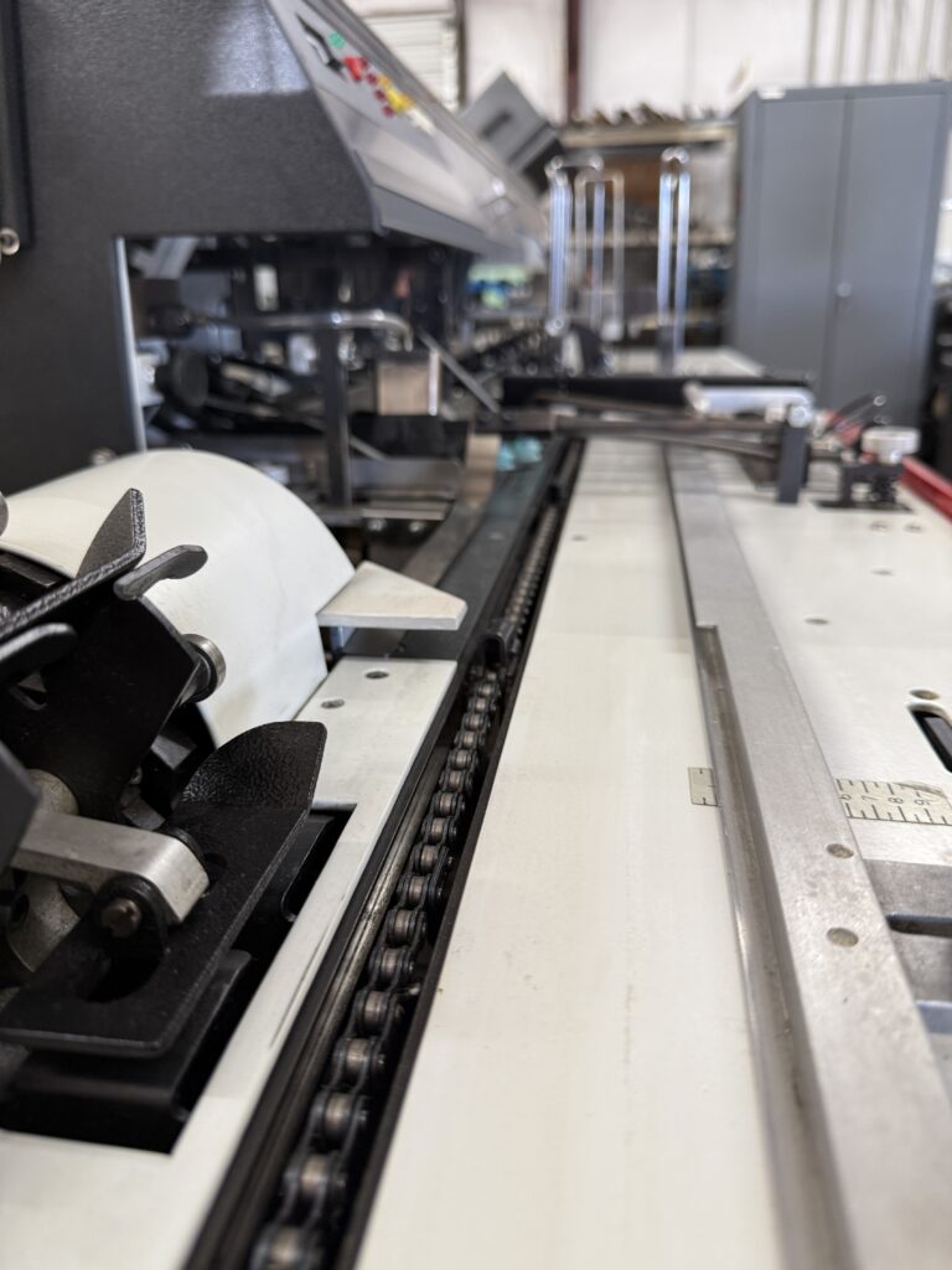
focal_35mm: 24
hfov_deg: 56.8
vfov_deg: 71.6
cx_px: 476
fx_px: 880
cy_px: 635
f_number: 1.78
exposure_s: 1/60
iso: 160
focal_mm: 6.76
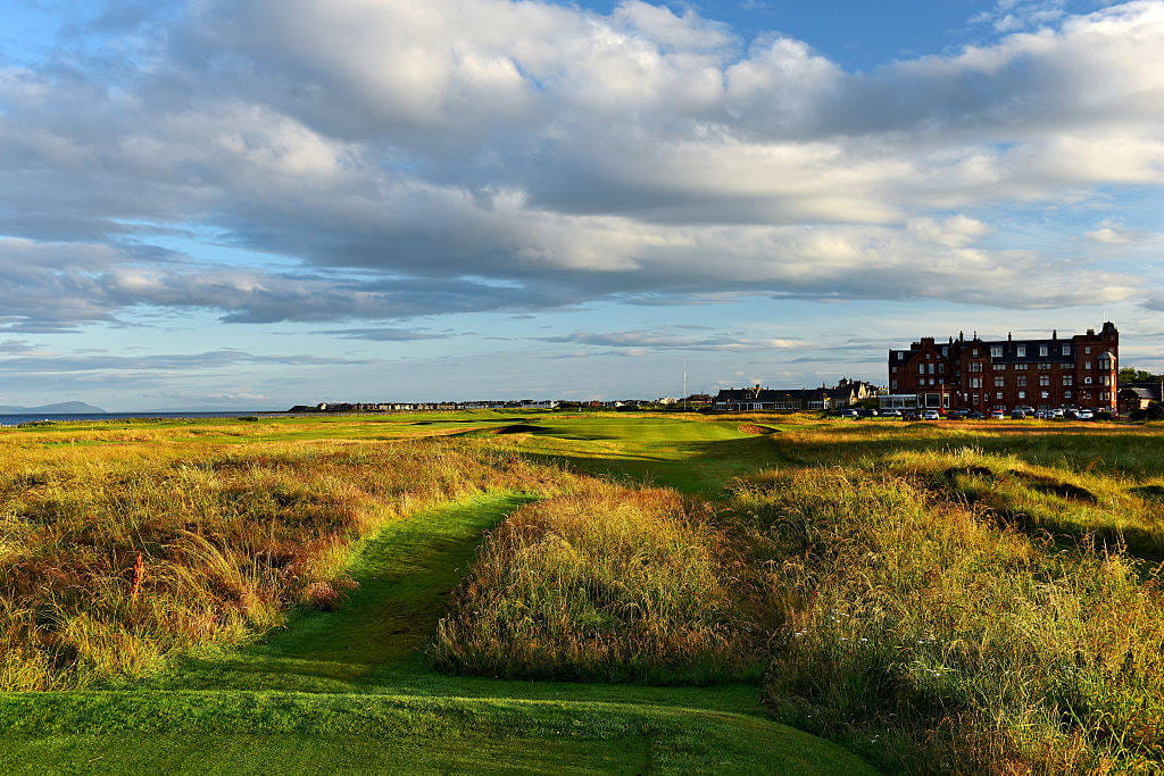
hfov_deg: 53.1
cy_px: 388
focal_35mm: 36
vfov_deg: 36.9
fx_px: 1164
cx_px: 582
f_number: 6.3
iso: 200
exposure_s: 1/200
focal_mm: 36
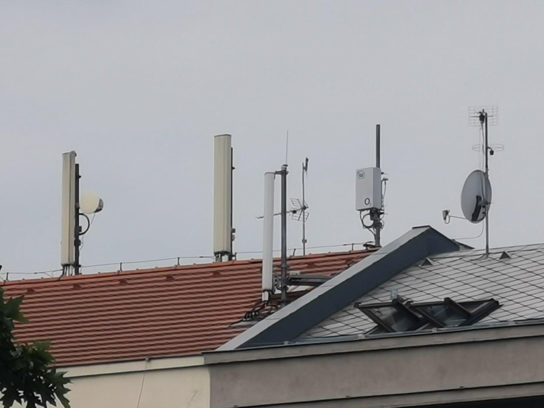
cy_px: 204
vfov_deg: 3.0
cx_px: 272
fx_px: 7889
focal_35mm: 502
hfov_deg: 3.9
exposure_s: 1/880
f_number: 3.4
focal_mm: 14.46
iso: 50
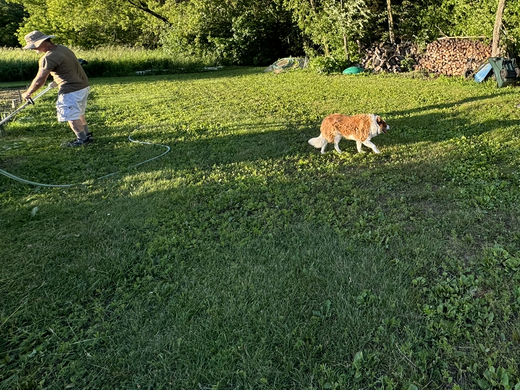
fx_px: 330
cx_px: 393
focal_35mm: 22
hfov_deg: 71.0
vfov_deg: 57.3
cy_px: 88
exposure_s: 1/269
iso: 40
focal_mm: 2.22
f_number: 2.2
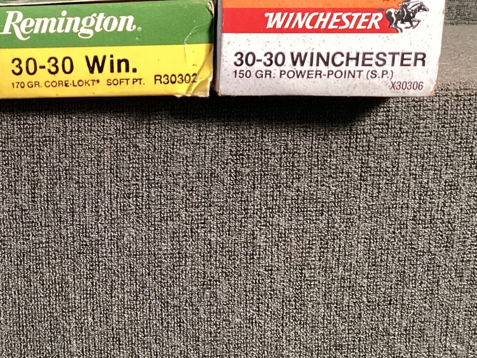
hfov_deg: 36.2
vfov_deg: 28.2
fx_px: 703
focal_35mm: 51
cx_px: 94
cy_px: 92
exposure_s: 1/60
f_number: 2.4
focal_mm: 3.3
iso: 250
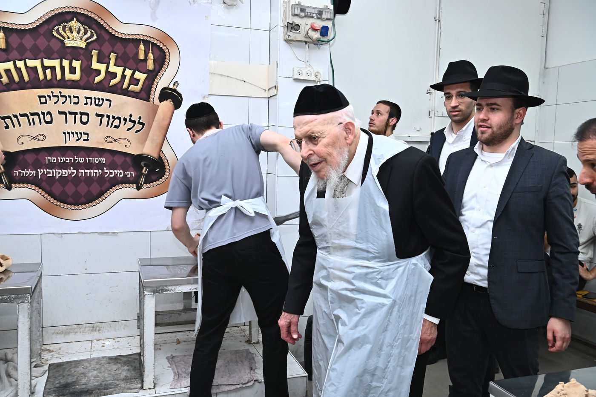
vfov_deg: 41.1
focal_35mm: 32
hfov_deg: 58.7
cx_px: 298
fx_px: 530
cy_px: 198
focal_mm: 32
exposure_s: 1/200
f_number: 7.1
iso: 1000
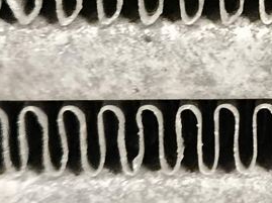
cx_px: 436
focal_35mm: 183
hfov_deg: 10.4
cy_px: -39
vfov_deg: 8.0
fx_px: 1436
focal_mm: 5.24
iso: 2806
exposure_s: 1/25
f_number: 1.7
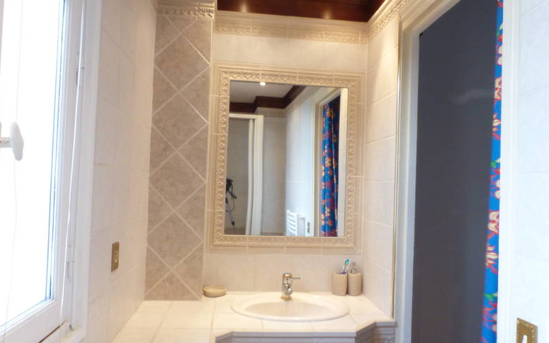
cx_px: 272
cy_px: 177
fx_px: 404
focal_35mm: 27
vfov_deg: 46.0
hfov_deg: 68.4
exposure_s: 1/6
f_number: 8
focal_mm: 4.5
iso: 400
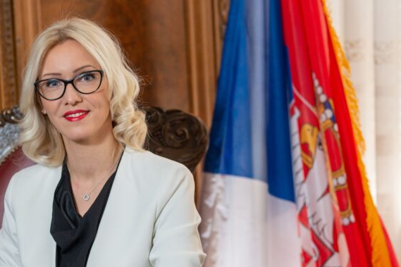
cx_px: 81
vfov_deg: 9.0
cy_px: 195
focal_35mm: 153
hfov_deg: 13.4
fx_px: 1704
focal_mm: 85
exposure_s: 1/200
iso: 500
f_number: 2.5
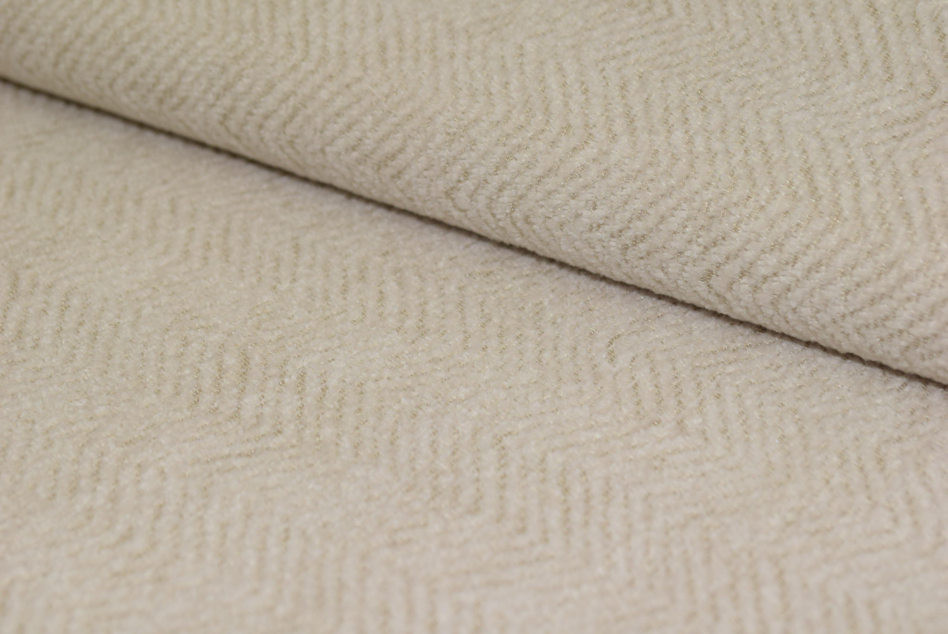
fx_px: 2174
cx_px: 474
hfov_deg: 24.6
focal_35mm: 82
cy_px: 317
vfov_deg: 16.6
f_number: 9
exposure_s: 1/200
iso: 400
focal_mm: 55
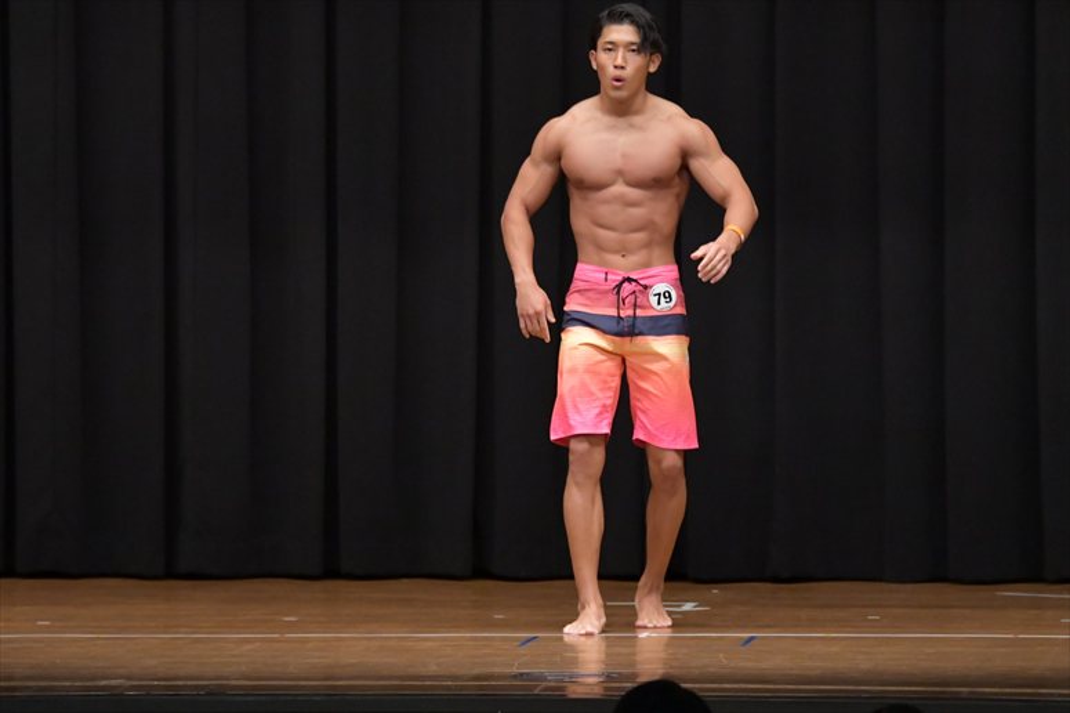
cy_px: 356
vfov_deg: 5.4
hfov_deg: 8.1
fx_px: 7576
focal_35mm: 255
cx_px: 535
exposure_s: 1/400
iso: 6400
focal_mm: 170
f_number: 5.6
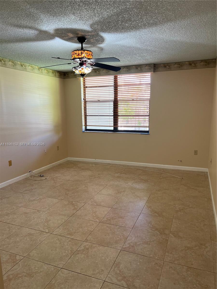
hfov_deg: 53.1
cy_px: 144
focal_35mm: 26
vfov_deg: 67.3
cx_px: 108
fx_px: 217
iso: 80
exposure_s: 1/60
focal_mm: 5.7
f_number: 1.5
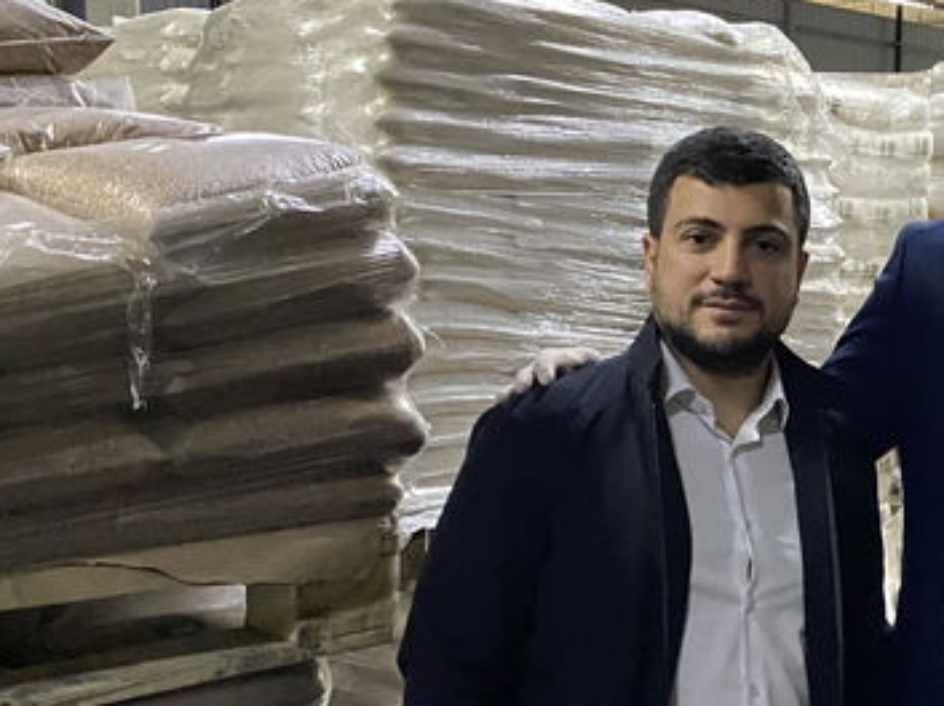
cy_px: 401
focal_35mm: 59
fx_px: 1607
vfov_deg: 24.8
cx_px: 866
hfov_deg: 31.1
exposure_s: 1/30
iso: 1000
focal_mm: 4.25
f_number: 1.8
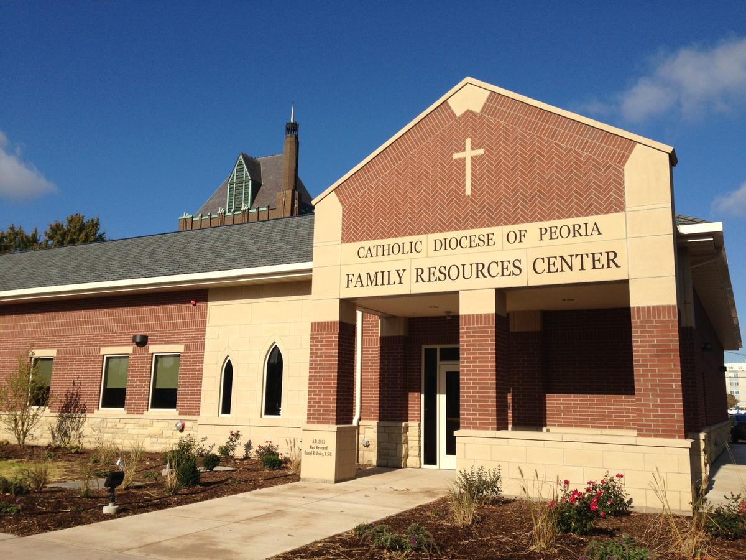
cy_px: 280
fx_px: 711
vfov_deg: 42.9
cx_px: 373
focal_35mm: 33
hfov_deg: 55.4
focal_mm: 4.13
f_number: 2.4
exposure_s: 1/2710
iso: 50
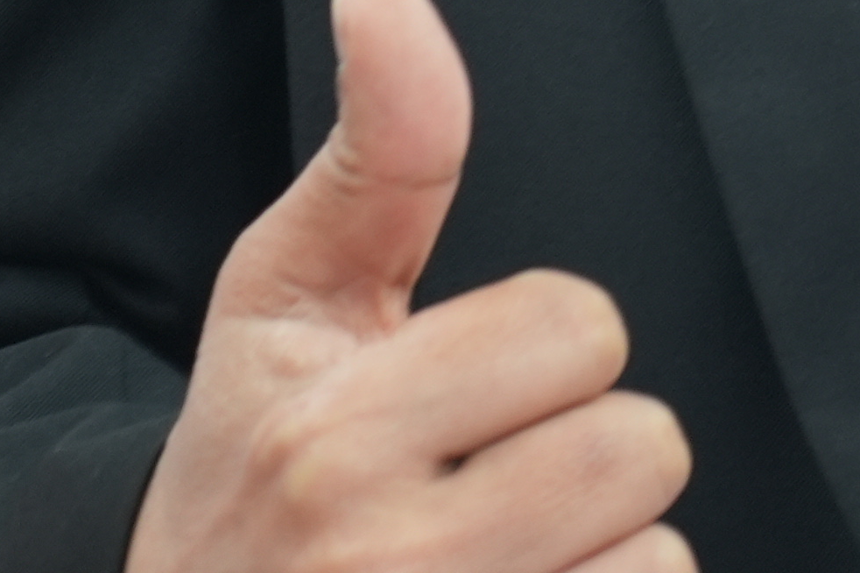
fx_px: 7331
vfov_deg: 4.3
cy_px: -1039
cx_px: 1255
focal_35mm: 307
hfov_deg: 6.6
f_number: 4.5
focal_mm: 43
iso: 400
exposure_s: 1/50
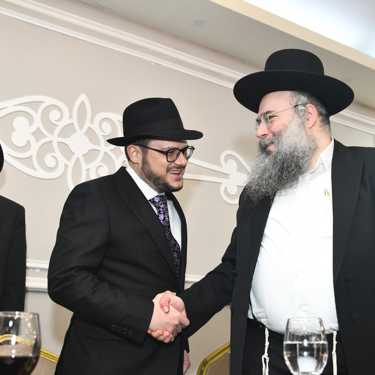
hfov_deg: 37.3
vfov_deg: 37.6
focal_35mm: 45
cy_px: 188
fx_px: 552
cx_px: 232
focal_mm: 35
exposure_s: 1/125
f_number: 5.6
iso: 1600
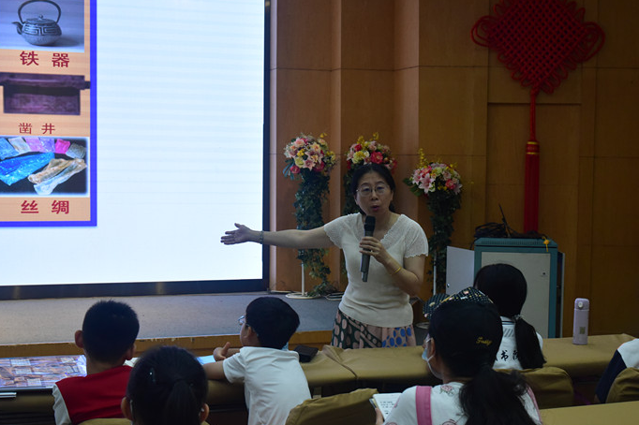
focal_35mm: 61
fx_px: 1082
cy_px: 239
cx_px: 347
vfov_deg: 22.2
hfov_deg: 32.9
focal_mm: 52
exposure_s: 1/40
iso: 3200
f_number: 10
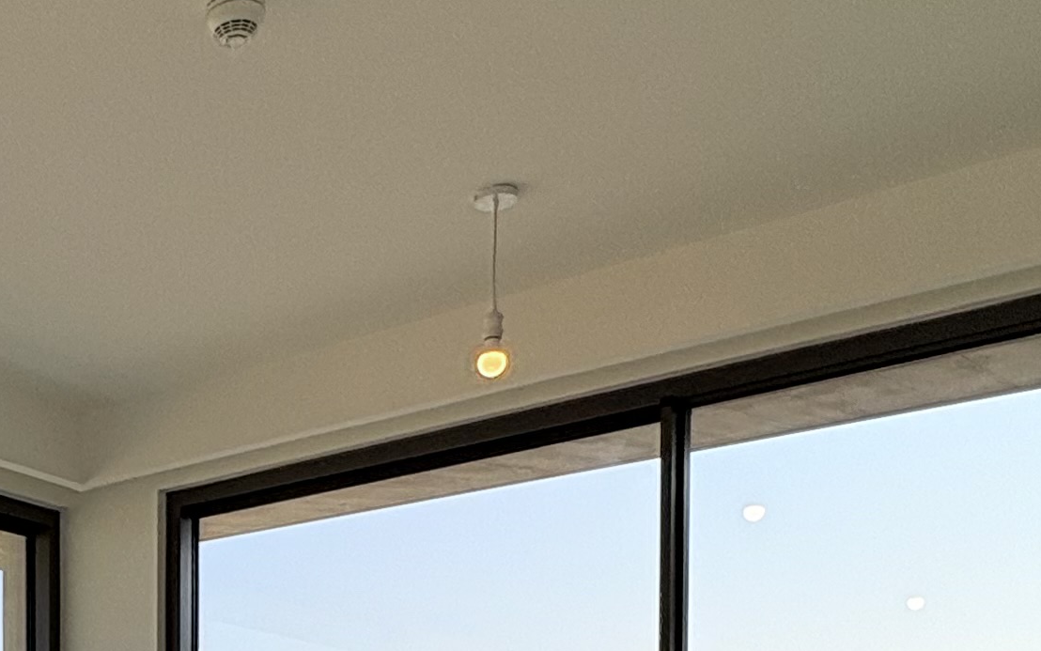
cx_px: -81
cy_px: 948
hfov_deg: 33.2
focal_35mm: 54
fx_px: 1532
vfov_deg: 20.8
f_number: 2.2
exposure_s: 1/1506
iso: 50
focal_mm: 2.22
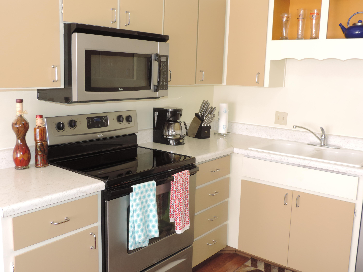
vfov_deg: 40.7
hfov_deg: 52.6
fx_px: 367
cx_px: 182
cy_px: 136
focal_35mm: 35
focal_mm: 6.2
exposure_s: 1/30
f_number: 3.3
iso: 200
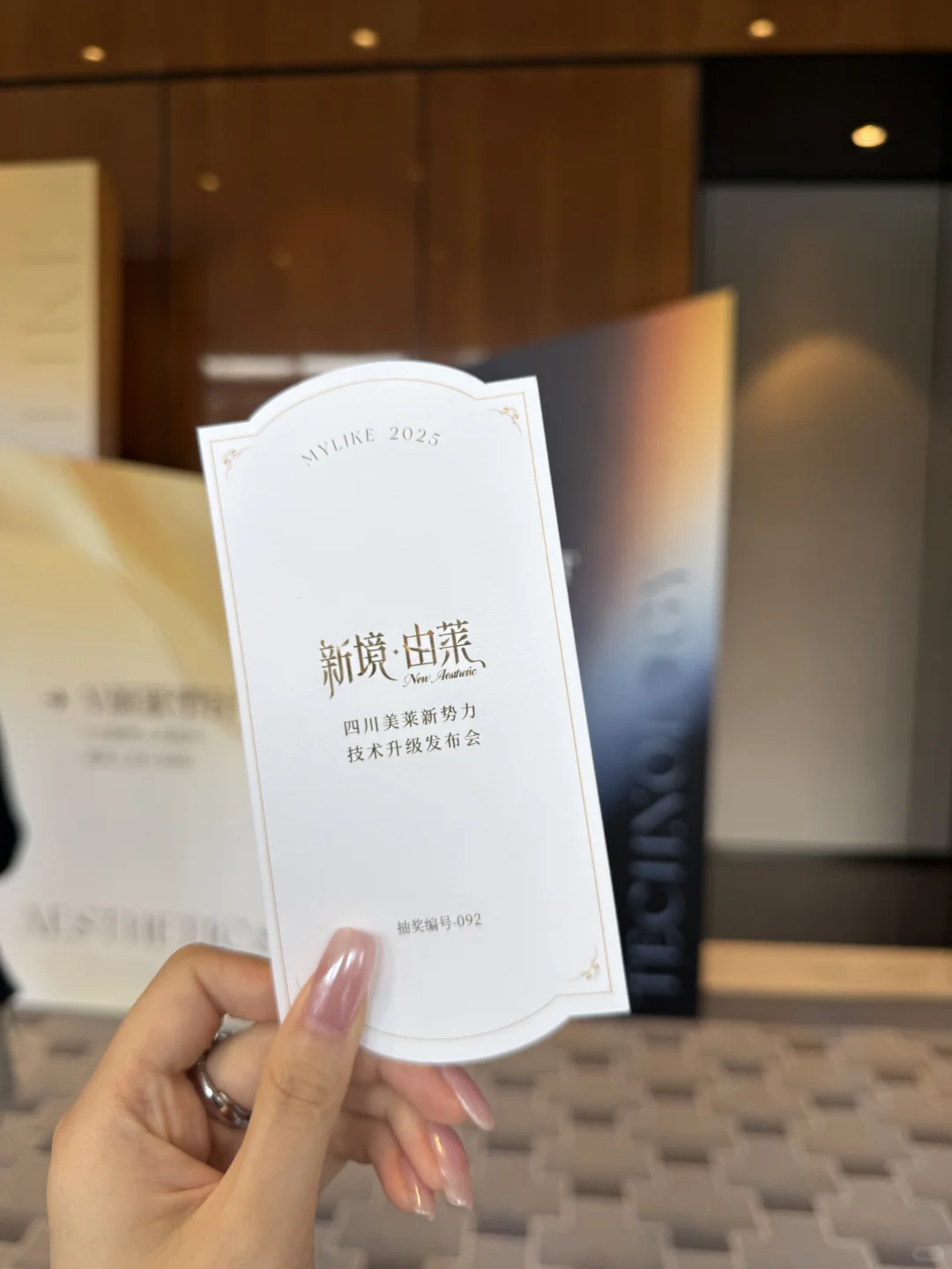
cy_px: 634
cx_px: 476
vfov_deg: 71.6
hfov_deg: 56.8
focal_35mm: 24
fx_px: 880
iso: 64
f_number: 1.78
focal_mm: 6.76
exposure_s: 1/183
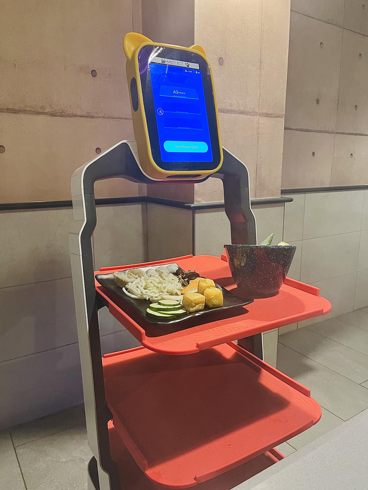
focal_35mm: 26
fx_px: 369
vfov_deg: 67.3
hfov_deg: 53.1
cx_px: 184
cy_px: 245
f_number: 1.6
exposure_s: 1/60
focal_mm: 5.1
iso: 400
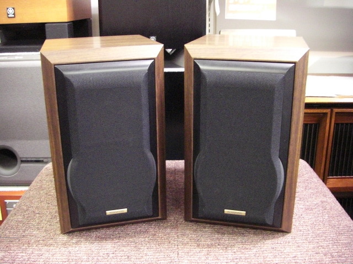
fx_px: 388
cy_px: 132
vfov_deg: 37.7
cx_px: 176
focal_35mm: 38
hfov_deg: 49.0
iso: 800
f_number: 3.4
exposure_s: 1/13
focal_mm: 6.3
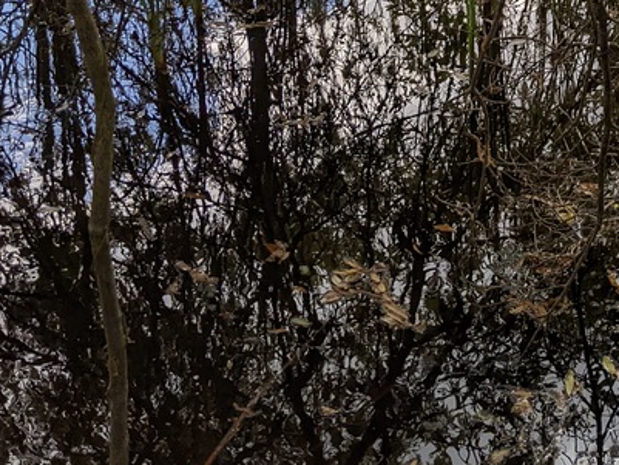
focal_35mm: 69
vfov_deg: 20.2
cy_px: -63
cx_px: 698
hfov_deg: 25.8
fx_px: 1234
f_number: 1.8
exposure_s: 1/757
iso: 50
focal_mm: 4.44
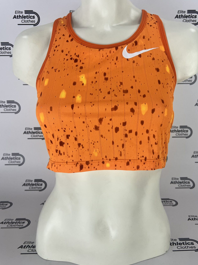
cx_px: 110
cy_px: 124
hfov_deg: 46.7
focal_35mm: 30
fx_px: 229
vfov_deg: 59.9
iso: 100
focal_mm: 5.7
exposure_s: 1/121
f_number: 1.5
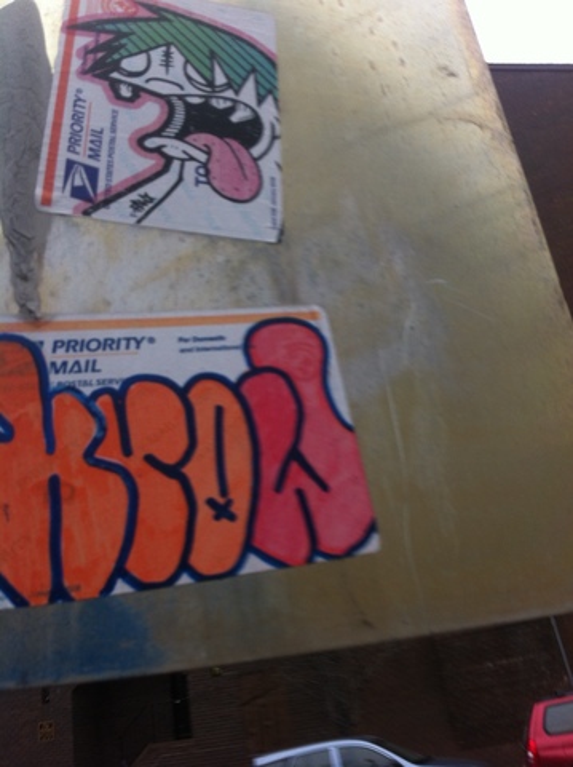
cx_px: 286
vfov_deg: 52.7
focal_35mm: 35
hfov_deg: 40.6
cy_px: 384
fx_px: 774
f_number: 2.8
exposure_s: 1/60
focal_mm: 3.85
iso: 80
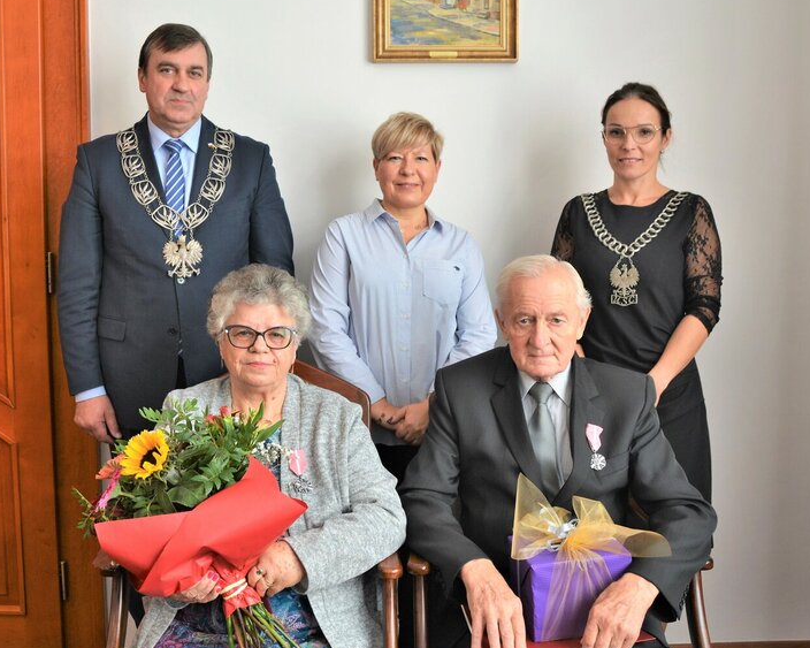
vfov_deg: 47.6
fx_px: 733
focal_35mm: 31
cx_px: 395
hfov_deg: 57.8
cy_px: 328
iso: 500
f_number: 4
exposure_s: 1/80
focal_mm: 17
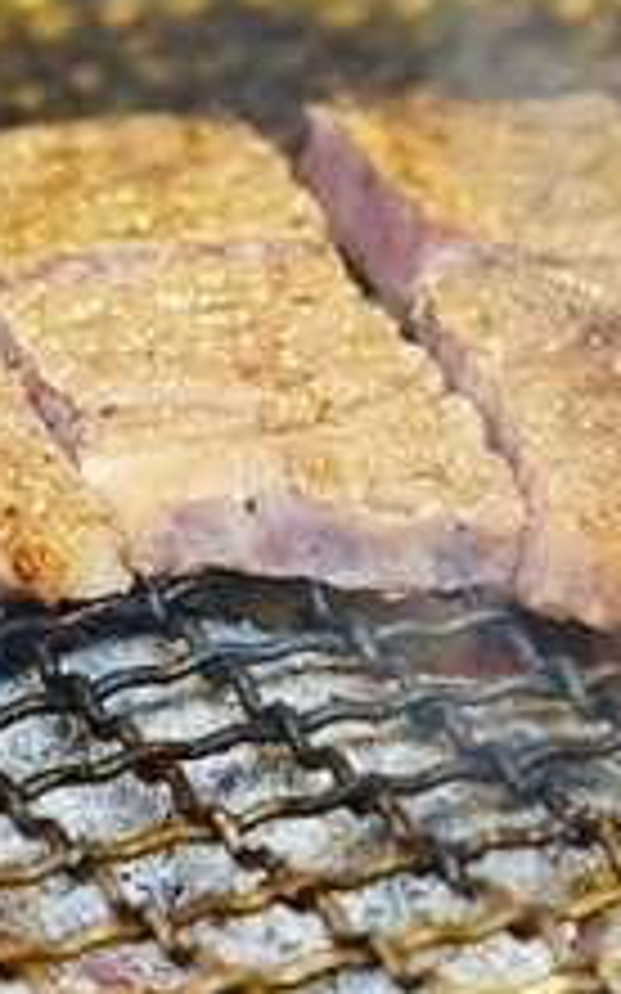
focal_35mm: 258
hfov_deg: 5.1
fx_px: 6991
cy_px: 362
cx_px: 117
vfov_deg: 8.1
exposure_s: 1/80
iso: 5000
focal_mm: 70
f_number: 5.6
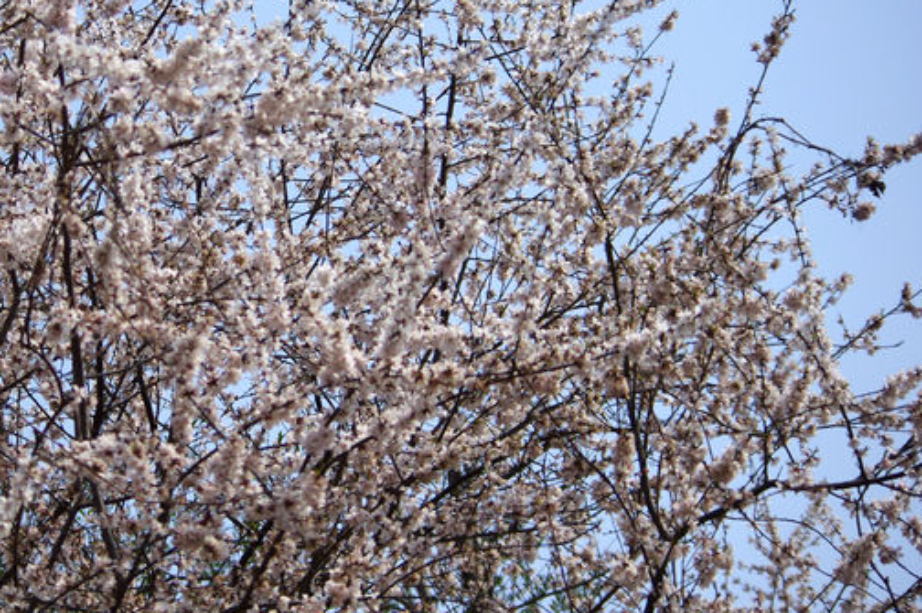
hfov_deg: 17.1
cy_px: 274
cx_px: 214
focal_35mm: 119
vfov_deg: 11.5
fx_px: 3045
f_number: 4
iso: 200
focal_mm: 50
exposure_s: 1/4000
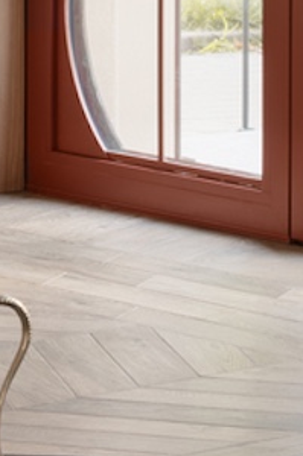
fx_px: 4459
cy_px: -214
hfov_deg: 3.9
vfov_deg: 5.8
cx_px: 160
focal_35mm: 352
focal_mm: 78
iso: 200
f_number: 13
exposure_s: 1/5
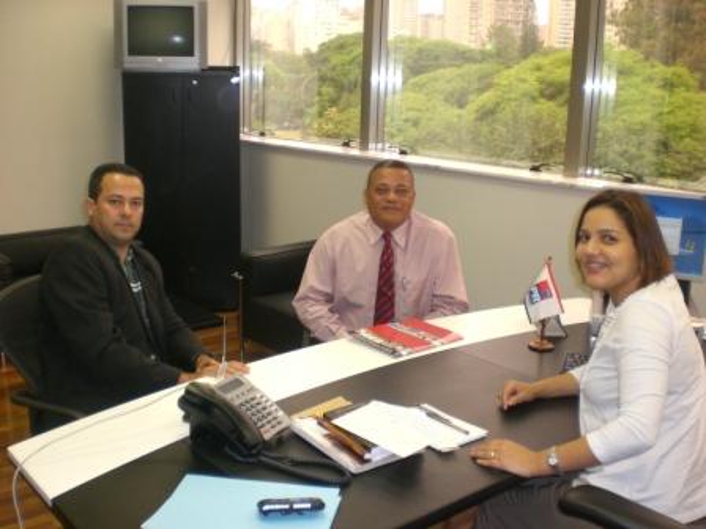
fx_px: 775
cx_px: 353
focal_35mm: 38
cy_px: 264
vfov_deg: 37.7
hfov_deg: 49.0
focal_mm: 6.3
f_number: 3.1
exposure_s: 1/80
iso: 200
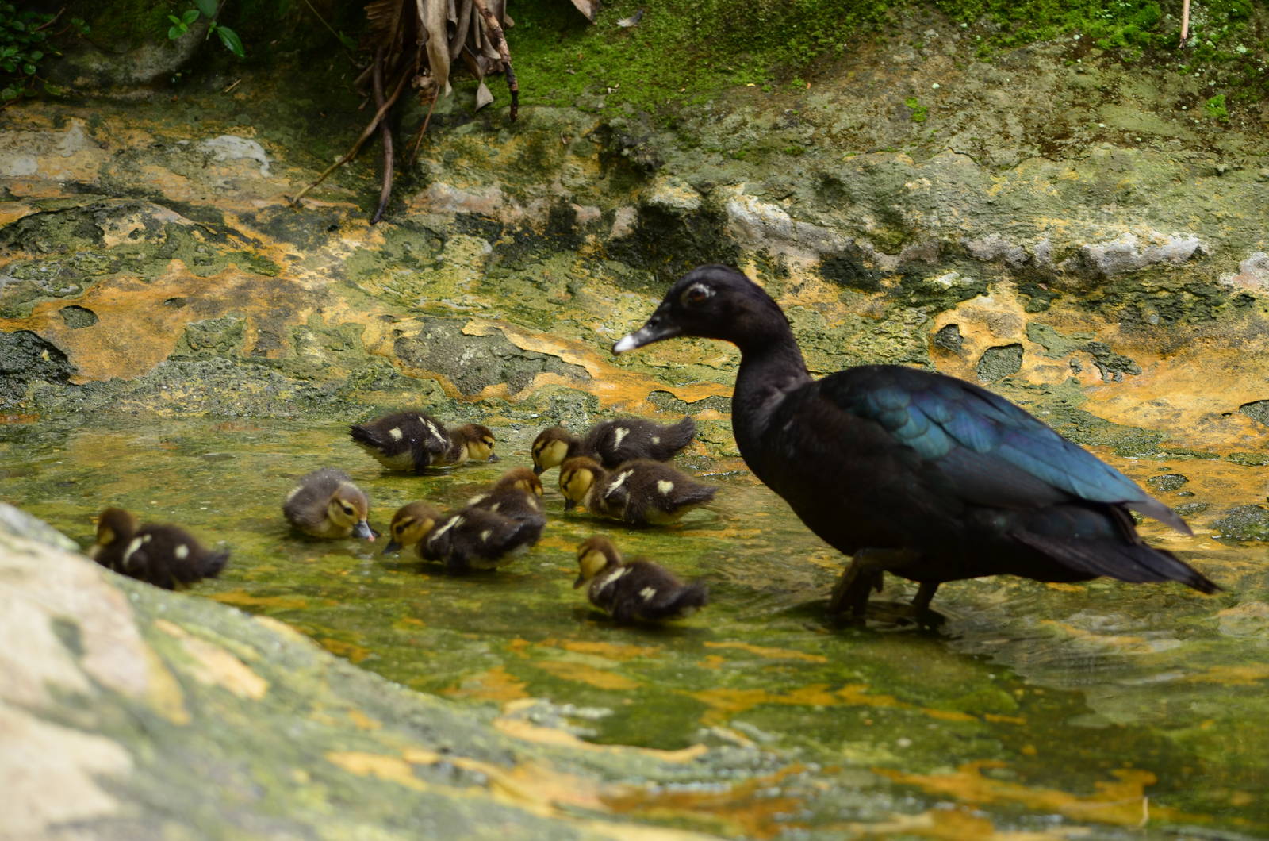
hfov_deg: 17.1
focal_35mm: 120
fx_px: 4222
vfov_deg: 11.4
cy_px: 420
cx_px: 634
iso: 320
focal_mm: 80
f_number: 4.5
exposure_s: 1/200
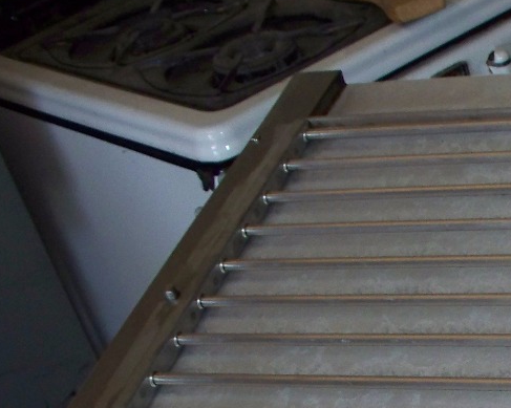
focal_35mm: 104
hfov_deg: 17.1
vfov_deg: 14.5
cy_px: 412
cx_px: 715
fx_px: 1572
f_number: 2.8
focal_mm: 7.54
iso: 200
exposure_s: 1/60
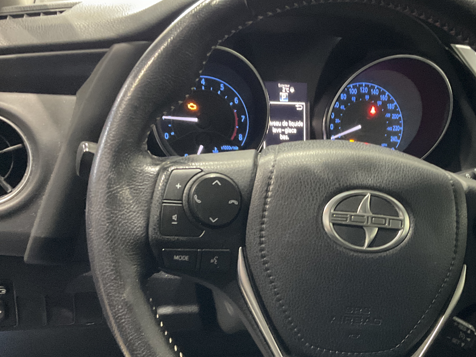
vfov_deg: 30.2
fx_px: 660
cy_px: 222
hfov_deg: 39.1
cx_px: 323
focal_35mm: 48
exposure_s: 1/30
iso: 500
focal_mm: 3
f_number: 1.8
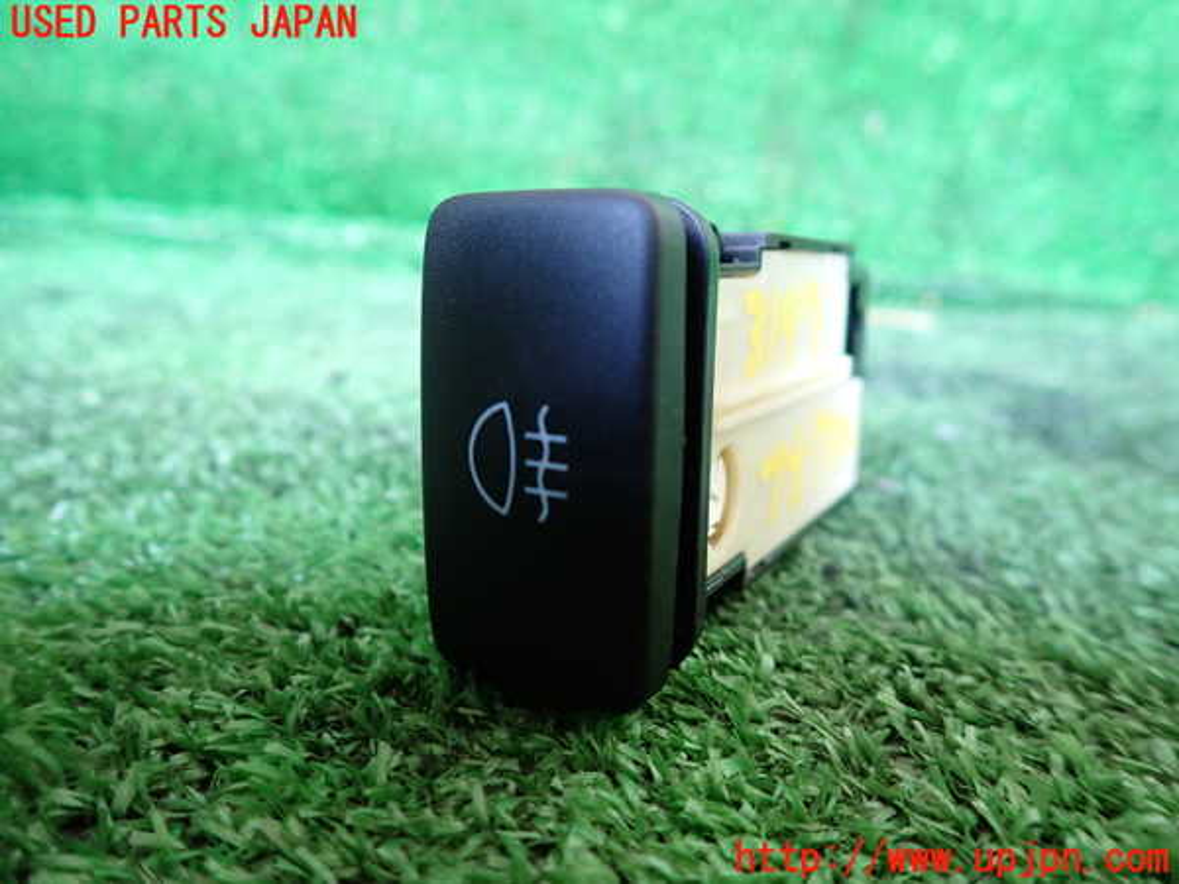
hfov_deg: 69.4
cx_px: 590
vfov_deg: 54.9
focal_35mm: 25
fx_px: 851
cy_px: 442
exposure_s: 1/30
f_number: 2
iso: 320
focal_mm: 4.5
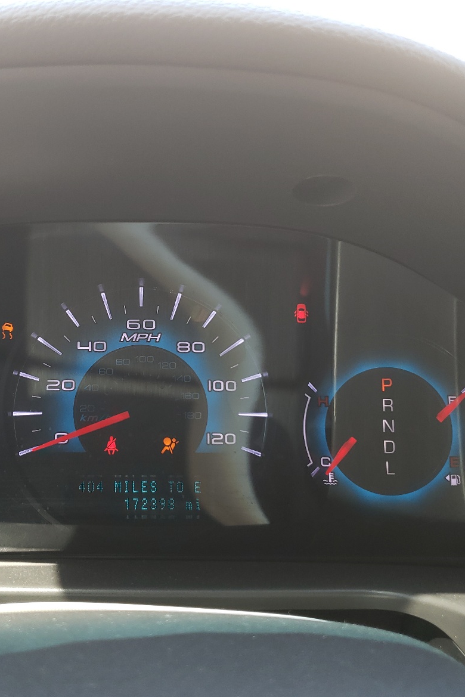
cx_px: 136
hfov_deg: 35.4
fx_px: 716
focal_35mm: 37
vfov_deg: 51.9
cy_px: 349
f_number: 1.5
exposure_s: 1/100
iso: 57
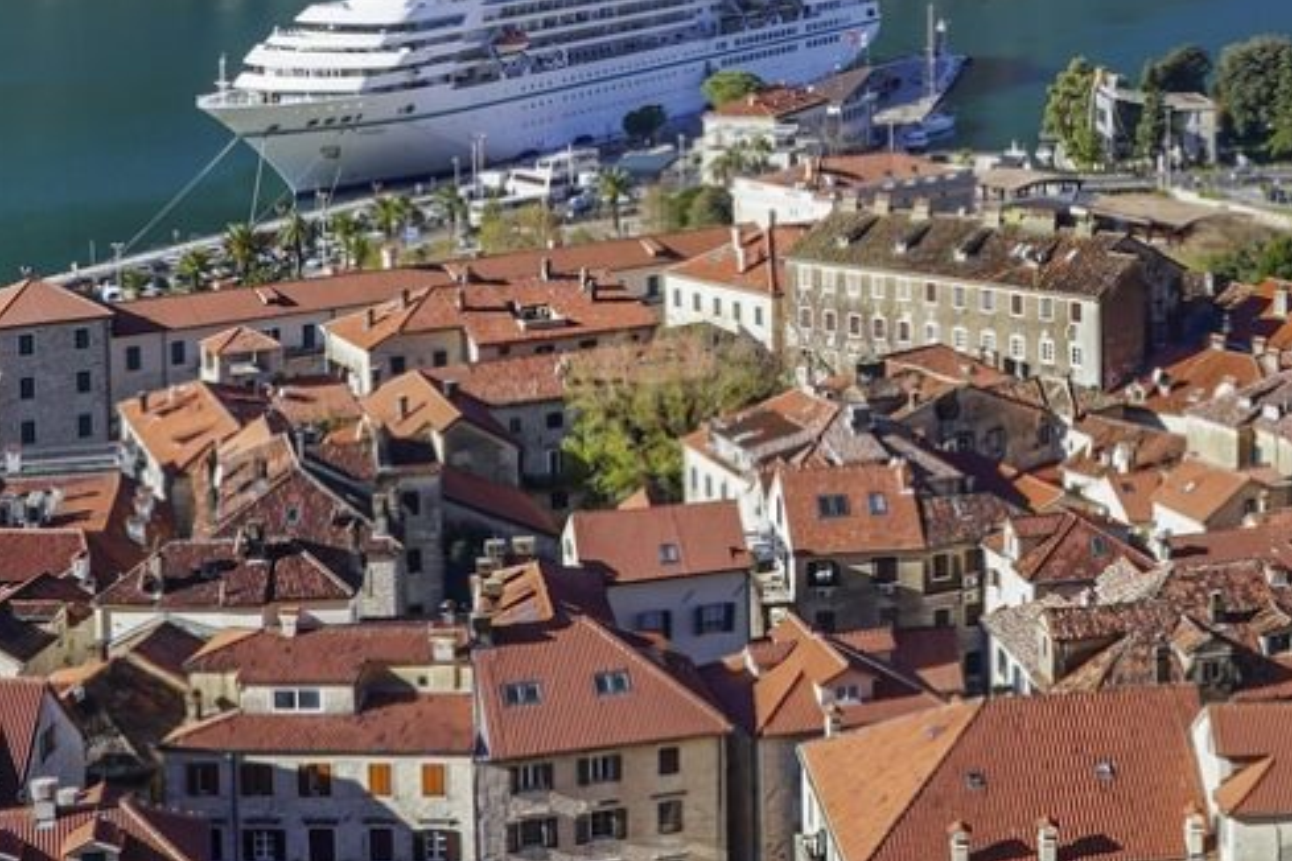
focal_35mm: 81
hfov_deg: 24.6
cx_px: 1075
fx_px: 2907
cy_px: -87
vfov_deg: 16.4
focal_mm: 20
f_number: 9
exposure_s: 1/125
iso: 100
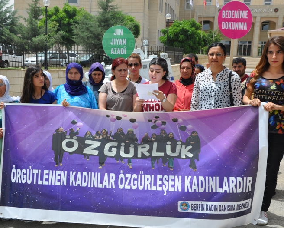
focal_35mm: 48
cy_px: 114
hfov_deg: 38.7
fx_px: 404
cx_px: 122
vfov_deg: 31.5
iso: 200
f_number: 9
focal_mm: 28
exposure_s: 1/320
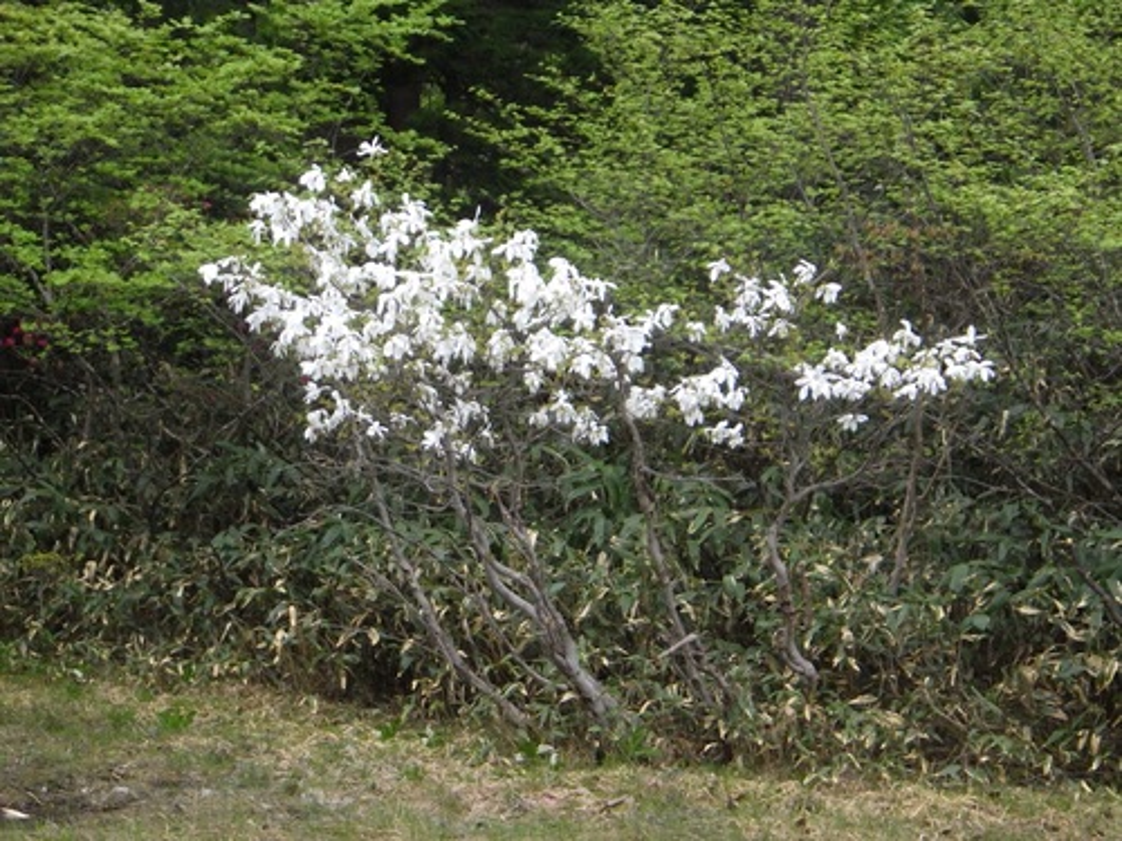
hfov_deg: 25.3
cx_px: 561
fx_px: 2496
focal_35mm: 77
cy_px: 420
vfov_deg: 19.1
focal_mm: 13.7
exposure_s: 1/100
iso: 640
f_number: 4.8
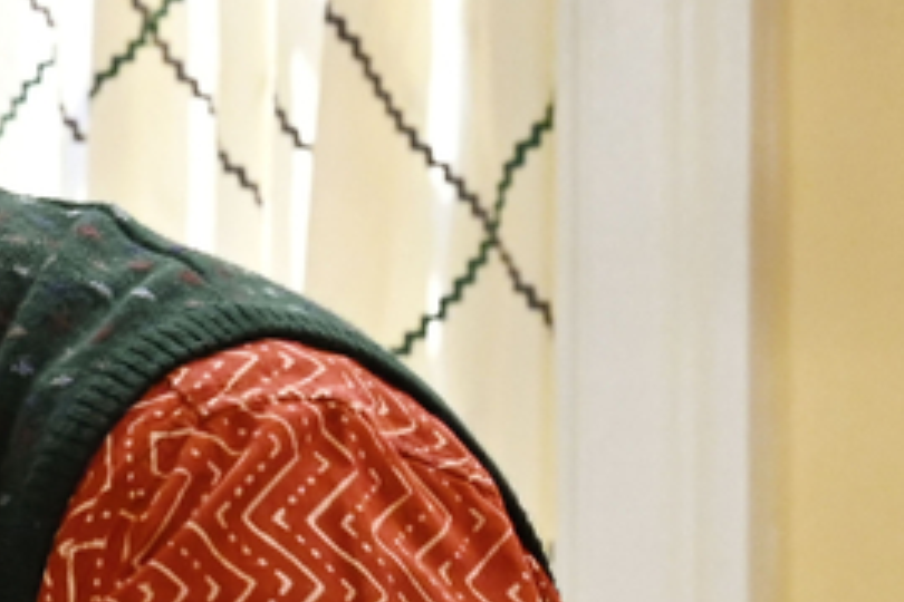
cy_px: 903
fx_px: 10169
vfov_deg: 3.4
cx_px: -904
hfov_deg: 5.0
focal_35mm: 405
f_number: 6.3
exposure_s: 1/160
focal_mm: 69
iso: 4000
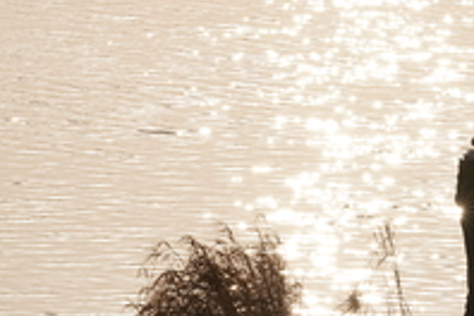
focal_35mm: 430
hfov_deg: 4.8
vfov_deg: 3.2
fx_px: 5661
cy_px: 188
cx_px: 503
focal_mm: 185
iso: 100
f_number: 22
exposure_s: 1/125
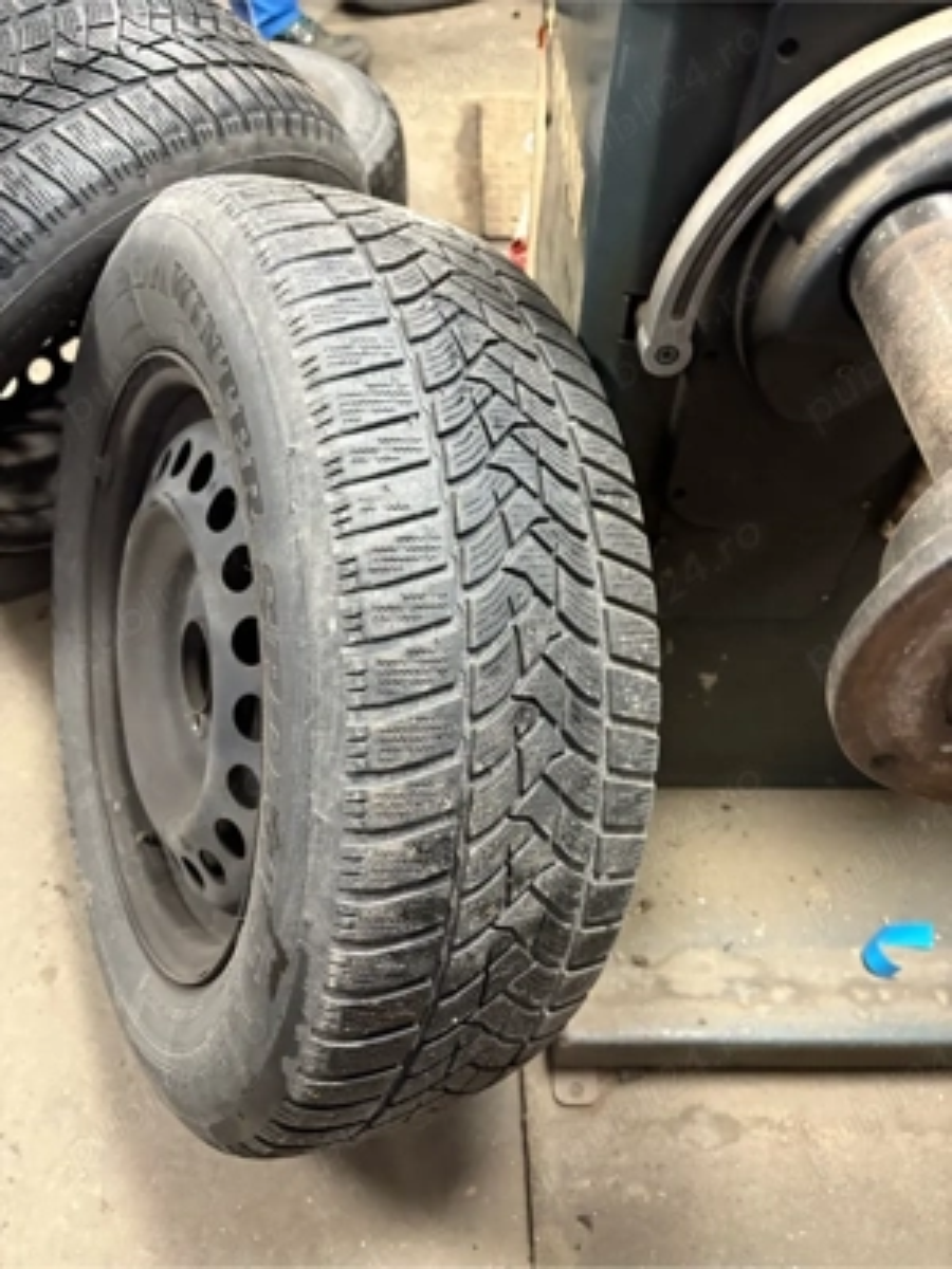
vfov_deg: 67.3
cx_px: 476
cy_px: 634
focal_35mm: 26
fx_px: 953
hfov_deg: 53.1
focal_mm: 5.96
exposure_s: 1/33
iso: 500
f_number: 1.6
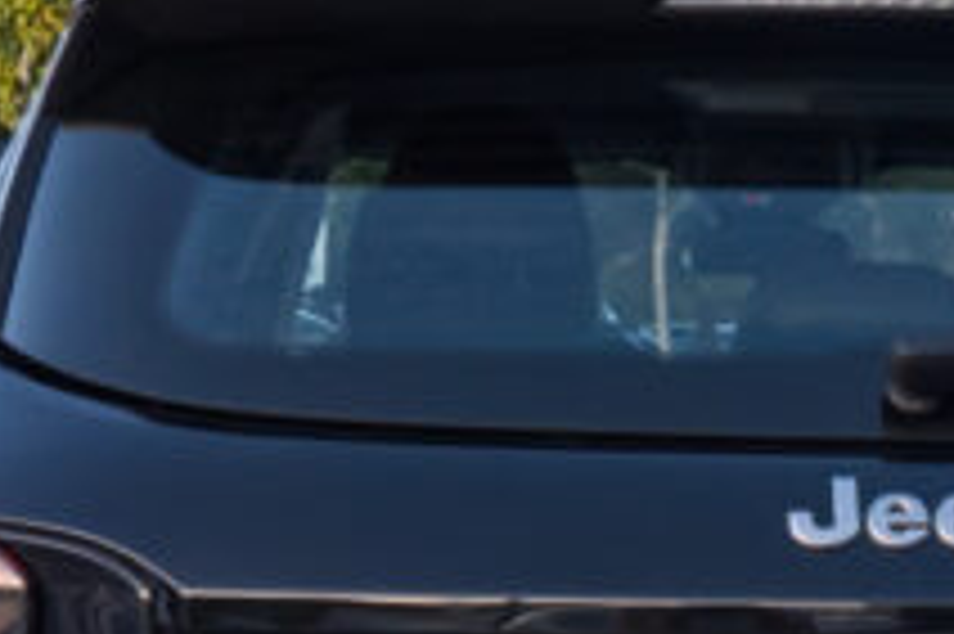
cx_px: 819
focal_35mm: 140
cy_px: 884
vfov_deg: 9.6
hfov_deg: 14.5
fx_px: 3707
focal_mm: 19.2
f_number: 10
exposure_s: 1/125
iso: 2000
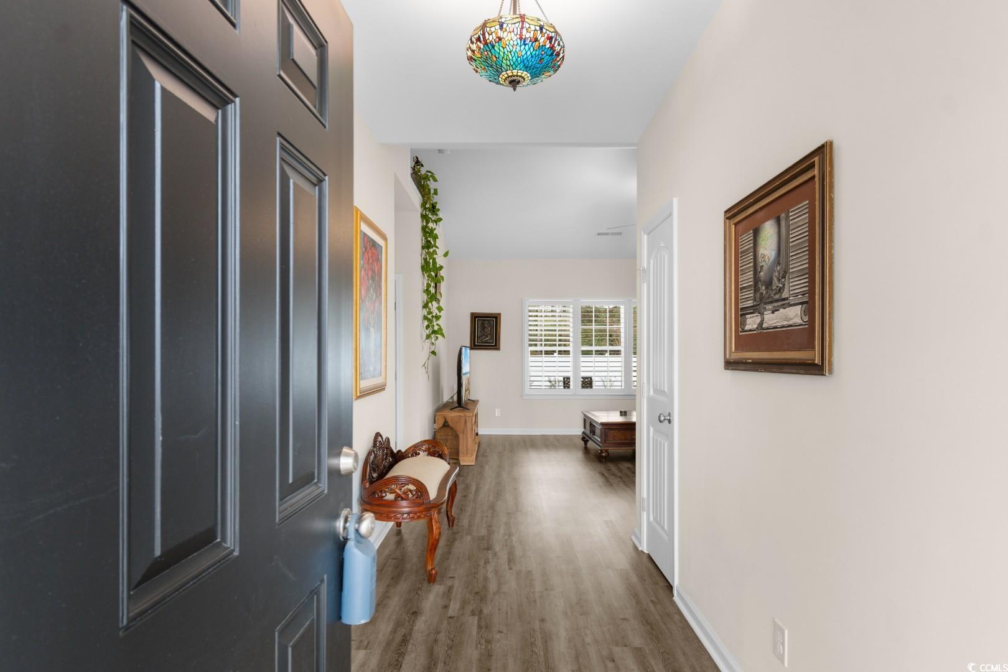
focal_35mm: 19
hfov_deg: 86.9
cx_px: 504
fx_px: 532
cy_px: 336
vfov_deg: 64.6
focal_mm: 13
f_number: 4.8
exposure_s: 1/3
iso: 100
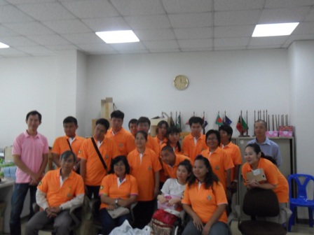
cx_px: 157
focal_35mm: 37
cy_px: 118
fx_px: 336
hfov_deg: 50.1
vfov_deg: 38.7
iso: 400
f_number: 4
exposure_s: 1/30
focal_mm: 6.6
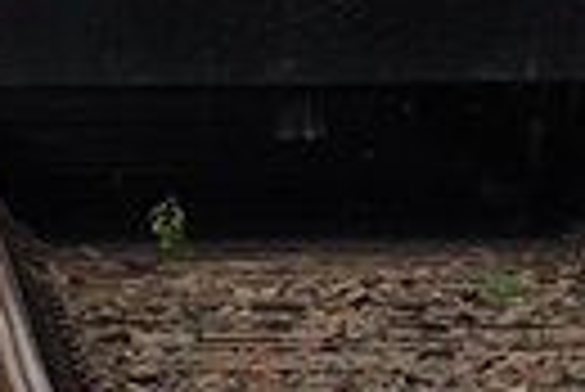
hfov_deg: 1.4
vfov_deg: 1.0
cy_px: -962
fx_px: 23442
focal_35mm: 1441
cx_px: 1454
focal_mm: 122
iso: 200
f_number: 6.3
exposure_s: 1/500
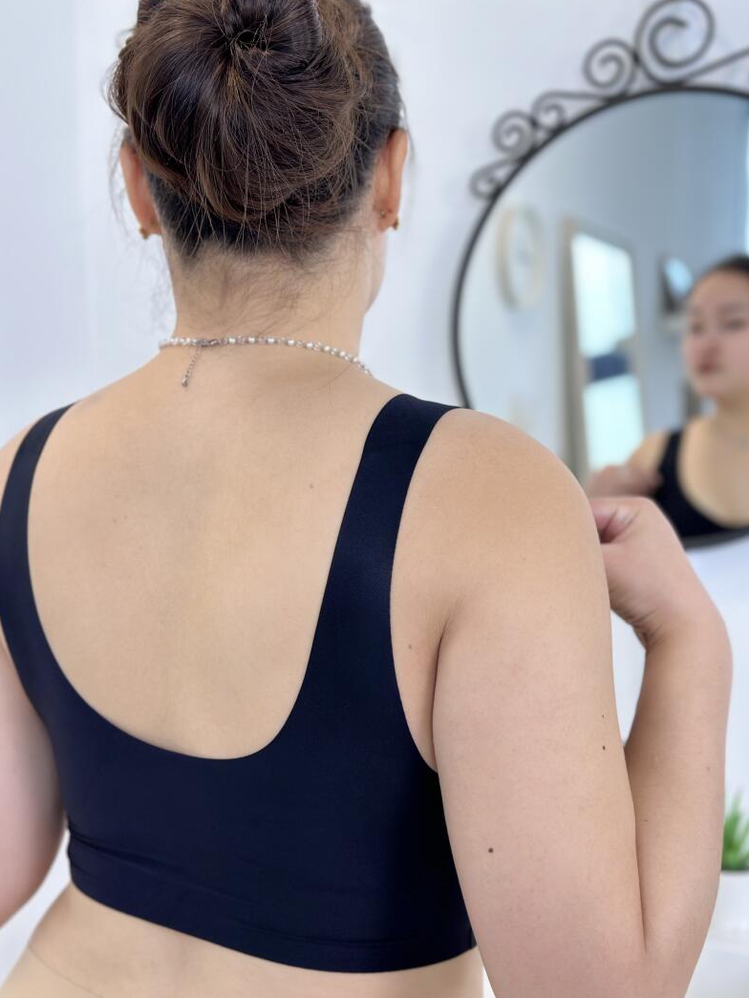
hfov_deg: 29.7
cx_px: 380
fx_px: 1413
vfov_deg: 38.9
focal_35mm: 49
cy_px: 506
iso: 125
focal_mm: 6.86
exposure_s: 1/100
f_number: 1.78
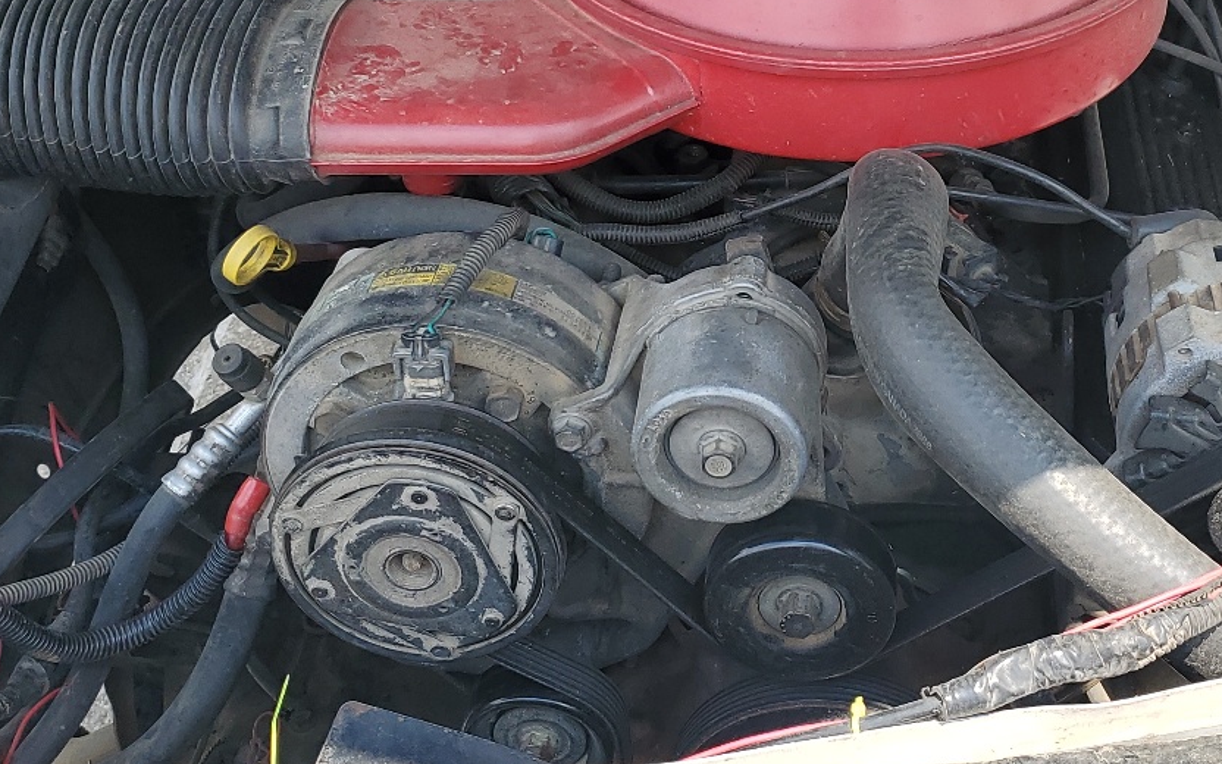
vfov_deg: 24.3
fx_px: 1765
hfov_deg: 37.8
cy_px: 250
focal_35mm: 53
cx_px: 808
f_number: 1.5
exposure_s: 1/1111
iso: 50
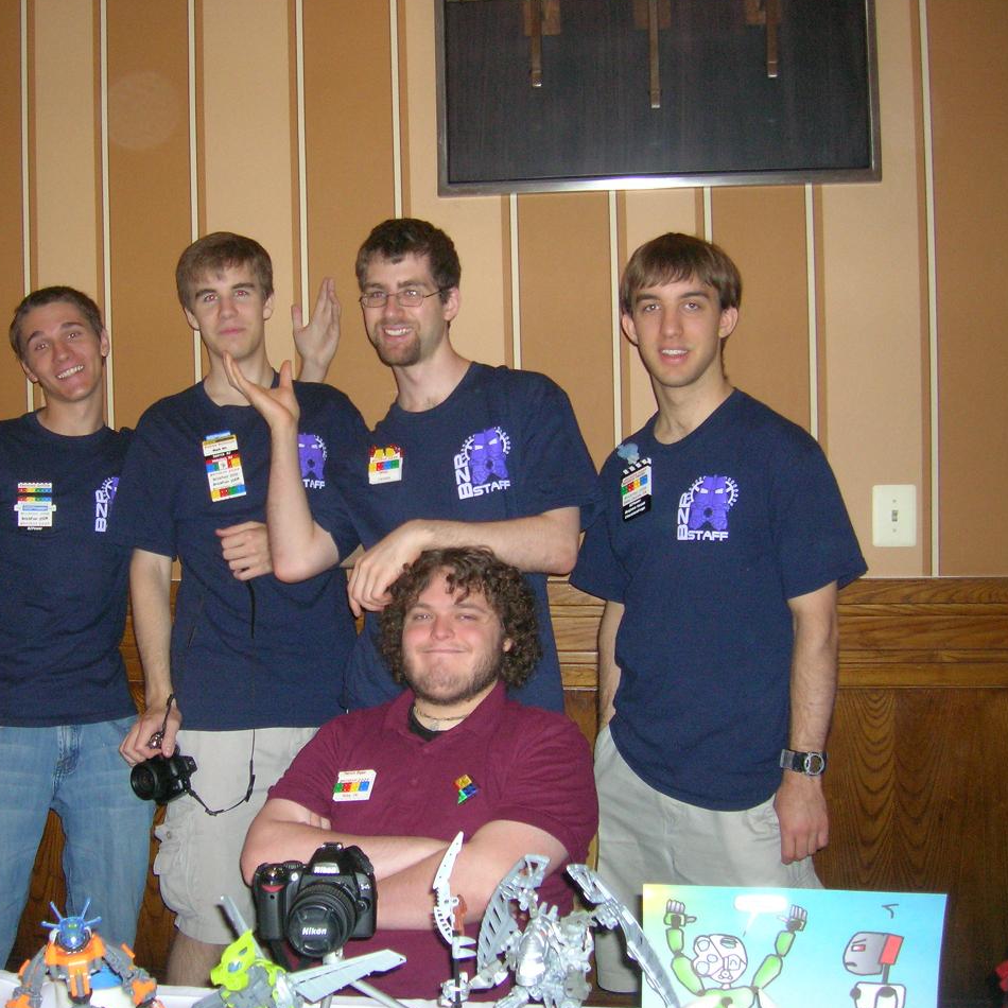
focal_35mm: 41
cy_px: 501
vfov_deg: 40.9
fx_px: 1351
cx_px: 348
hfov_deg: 40.5
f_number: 2.9
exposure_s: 1/60.1
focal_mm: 5.7
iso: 164
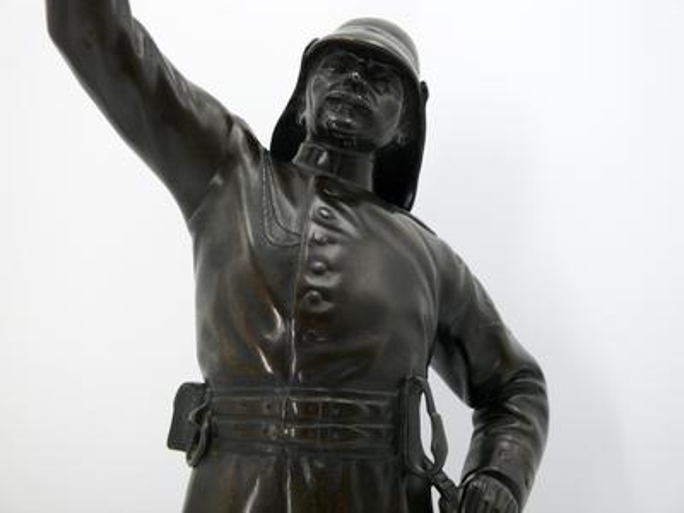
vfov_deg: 36.0
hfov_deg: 46.8
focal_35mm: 40
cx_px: 342
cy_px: 256
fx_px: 790
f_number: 2.8
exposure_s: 1/100
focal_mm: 8.6
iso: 100
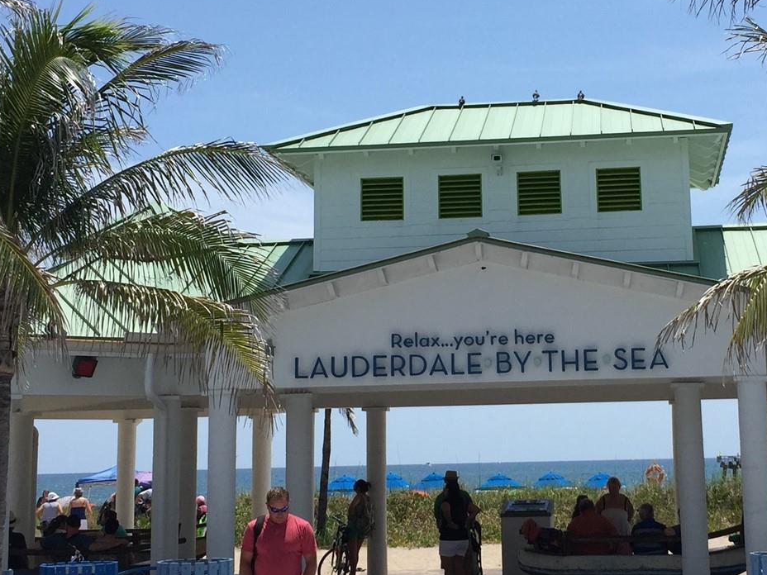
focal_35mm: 64
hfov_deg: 30.1
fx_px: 1418
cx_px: 495
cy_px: 240
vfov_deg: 22.9
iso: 32
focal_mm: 4.15
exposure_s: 1/2639
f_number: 2.2
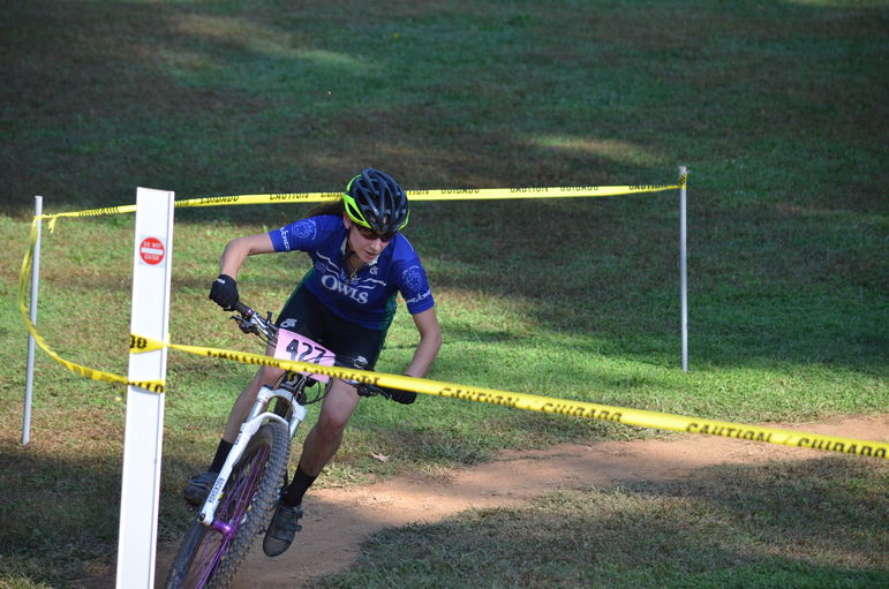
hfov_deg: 11.4
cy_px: 294
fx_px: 4437
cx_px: 444
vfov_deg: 7.6
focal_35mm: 180
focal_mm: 120
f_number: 4.8
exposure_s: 1/1250
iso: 400
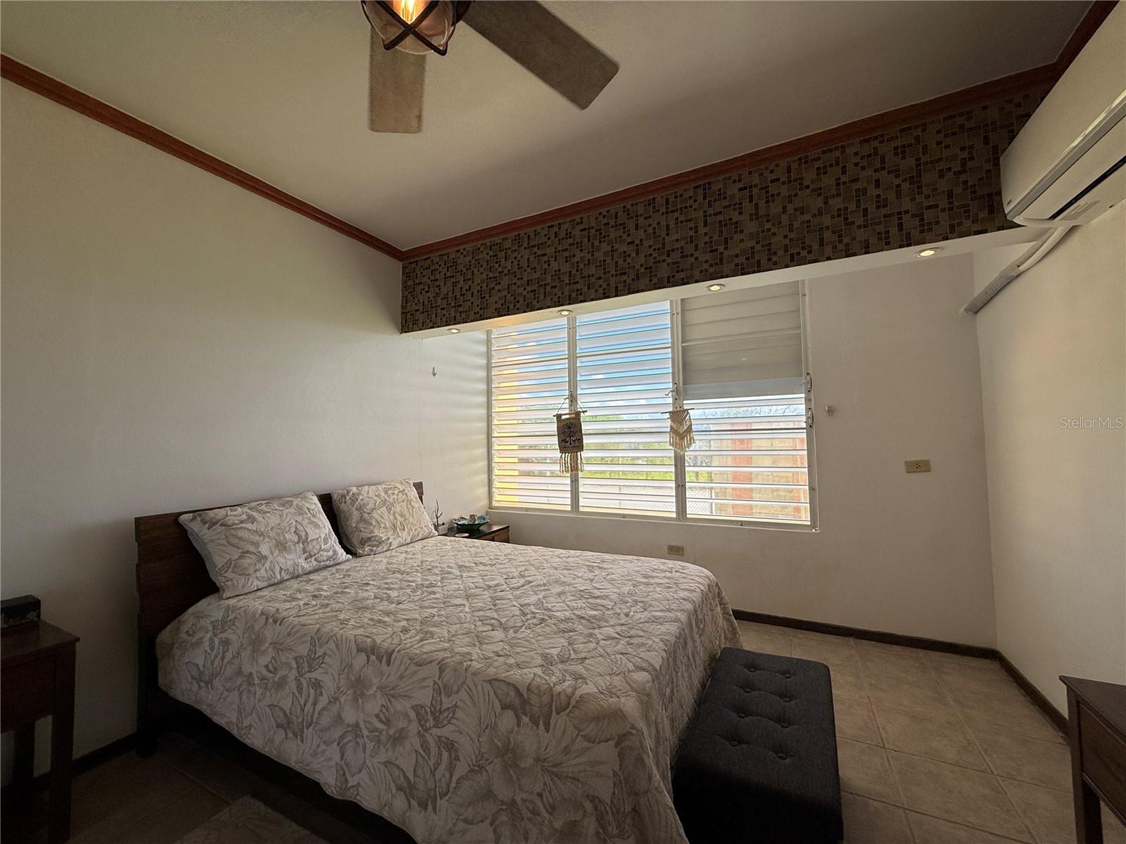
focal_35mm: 14
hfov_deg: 102.1
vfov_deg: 85.7
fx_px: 455
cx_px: 563
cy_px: 422
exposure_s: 1/527
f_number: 2.2
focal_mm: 2.22
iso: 50
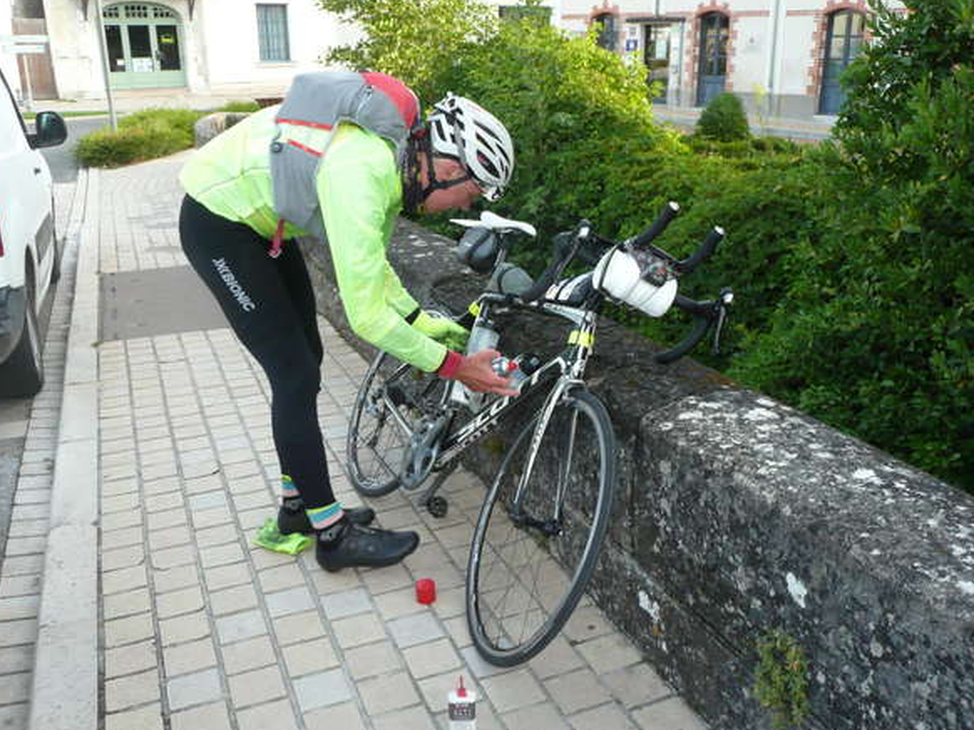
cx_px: 485
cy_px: 355
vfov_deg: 42.9
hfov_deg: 55.4
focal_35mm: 33
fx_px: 928
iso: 200
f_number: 3.5
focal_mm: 5.2
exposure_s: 1/125
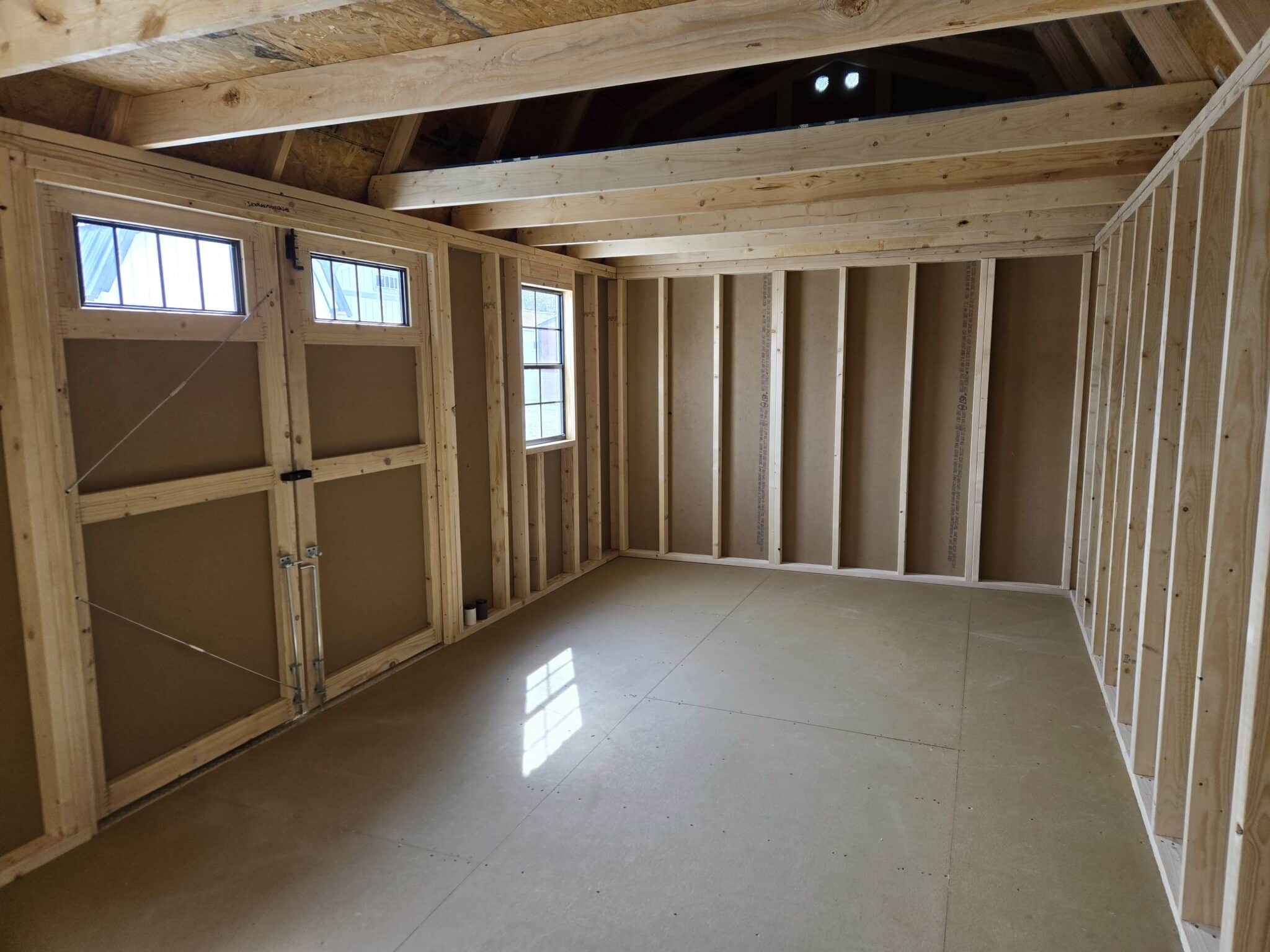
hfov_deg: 73.9
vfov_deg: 58.9
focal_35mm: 23
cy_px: 476
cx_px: 635
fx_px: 844
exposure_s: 1/180
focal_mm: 5.4
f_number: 1.8
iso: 80
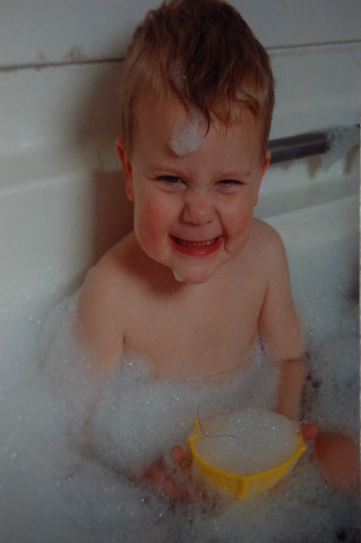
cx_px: 180
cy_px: 272
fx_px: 1244
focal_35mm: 82
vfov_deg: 24.6
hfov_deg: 16.5
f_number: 5.6
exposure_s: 1/60
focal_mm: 55
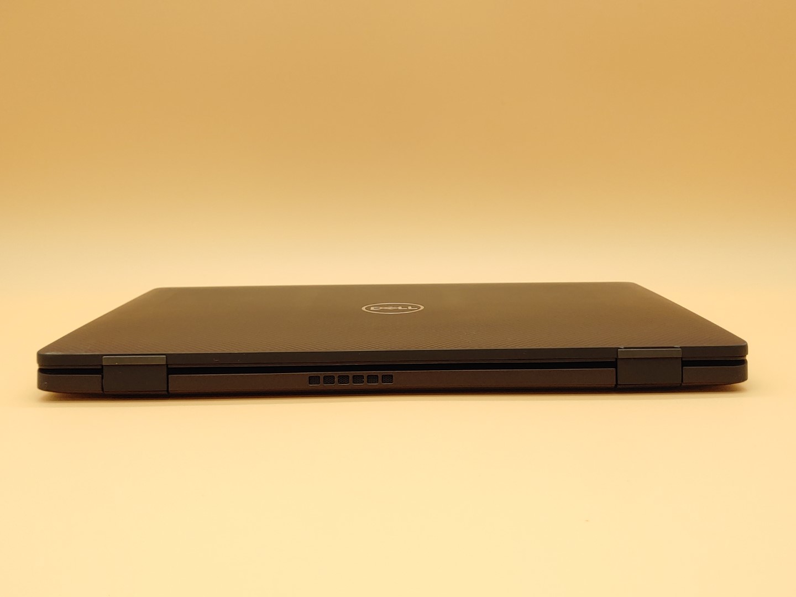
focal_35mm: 36
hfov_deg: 51.4
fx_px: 828
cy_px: 298
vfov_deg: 39.7
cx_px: 398
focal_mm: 4.36
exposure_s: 1/260
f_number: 1.8
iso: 50
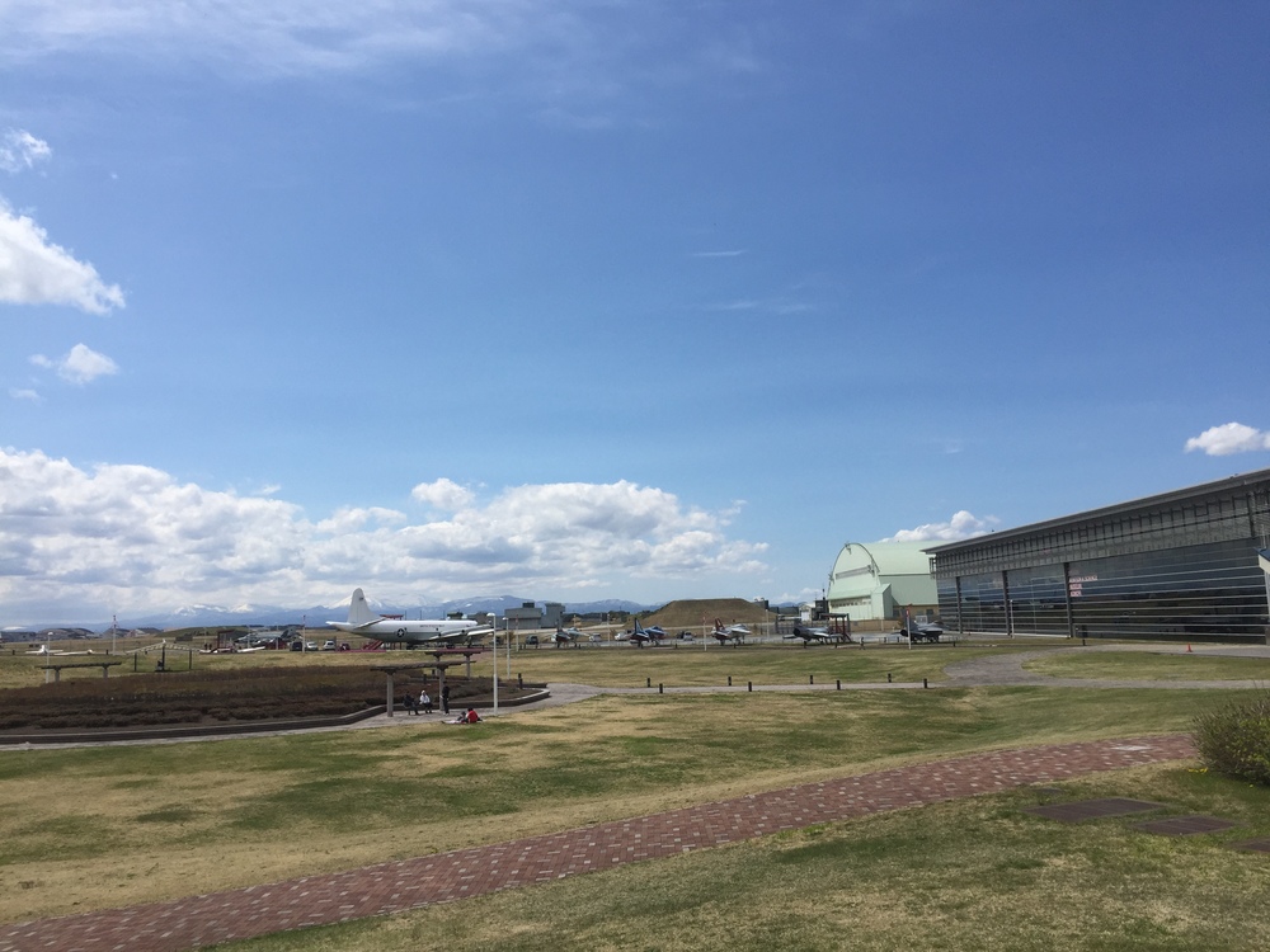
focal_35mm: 29
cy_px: 476
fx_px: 1064
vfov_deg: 48.2
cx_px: 635
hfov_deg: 61.7
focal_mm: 4.15
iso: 32
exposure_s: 1/4405
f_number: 2.2
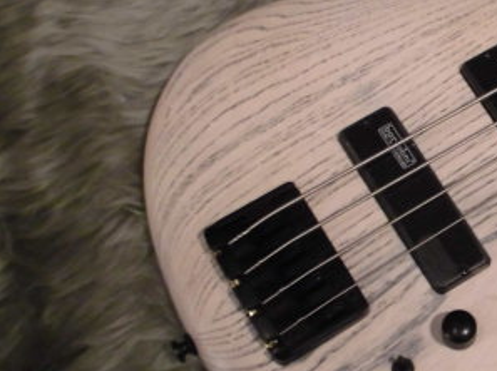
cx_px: 534
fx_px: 1176
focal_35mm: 82
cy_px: 159
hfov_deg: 22.6
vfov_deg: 17.9
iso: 400
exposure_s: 1/5
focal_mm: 6.9
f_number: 4.2
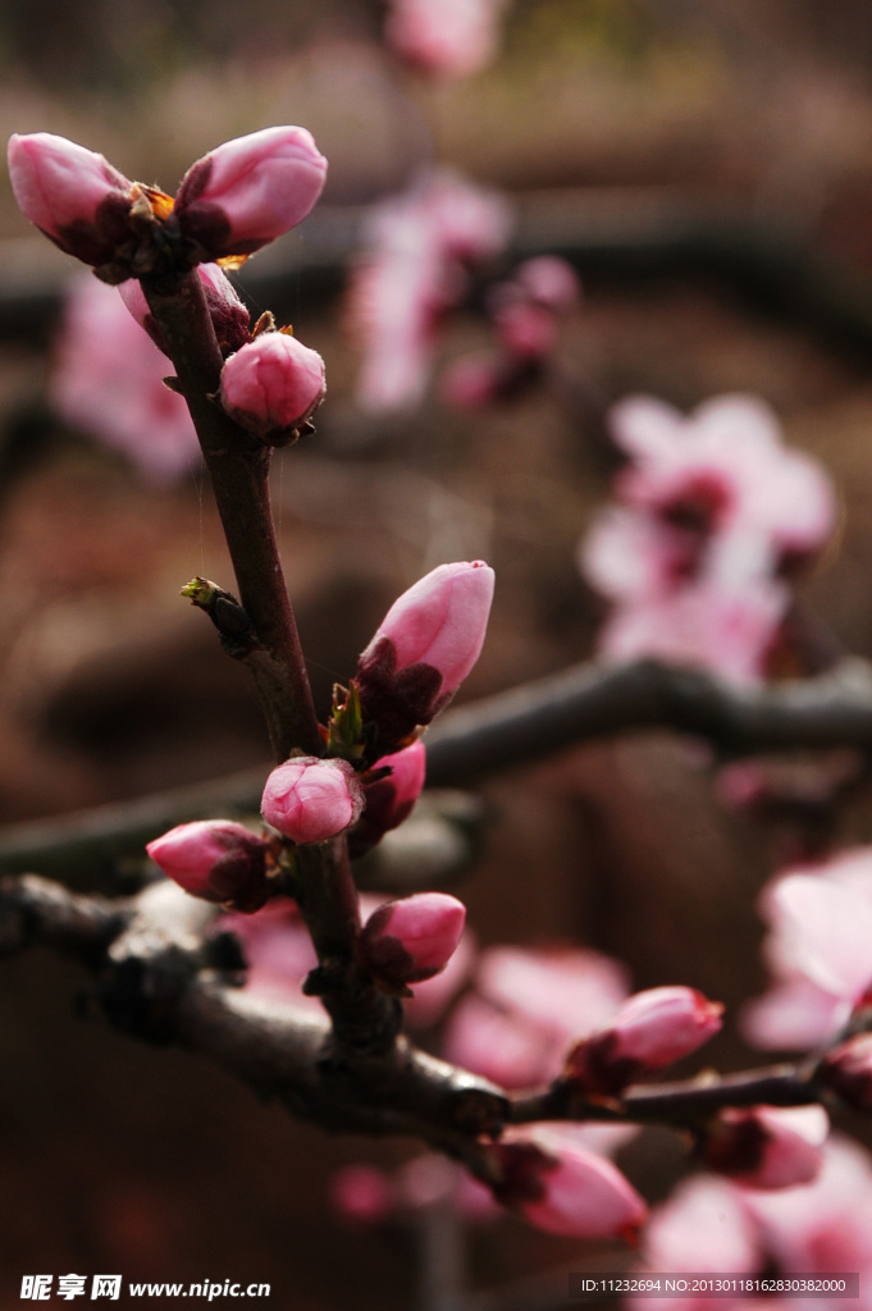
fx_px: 3930
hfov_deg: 12.7
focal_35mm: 108
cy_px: 656
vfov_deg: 18.9
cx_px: 436
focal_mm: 72
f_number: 10
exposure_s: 1/160
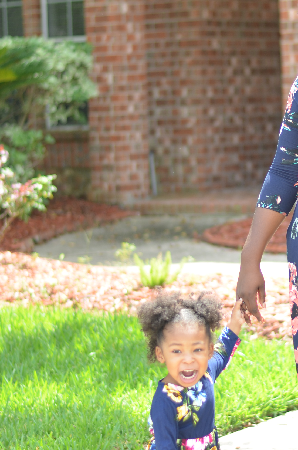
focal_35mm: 144
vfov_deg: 14.3
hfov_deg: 9.4
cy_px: 253
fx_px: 1796
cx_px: 281
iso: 100
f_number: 1.8
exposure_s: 1/750
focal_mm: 50
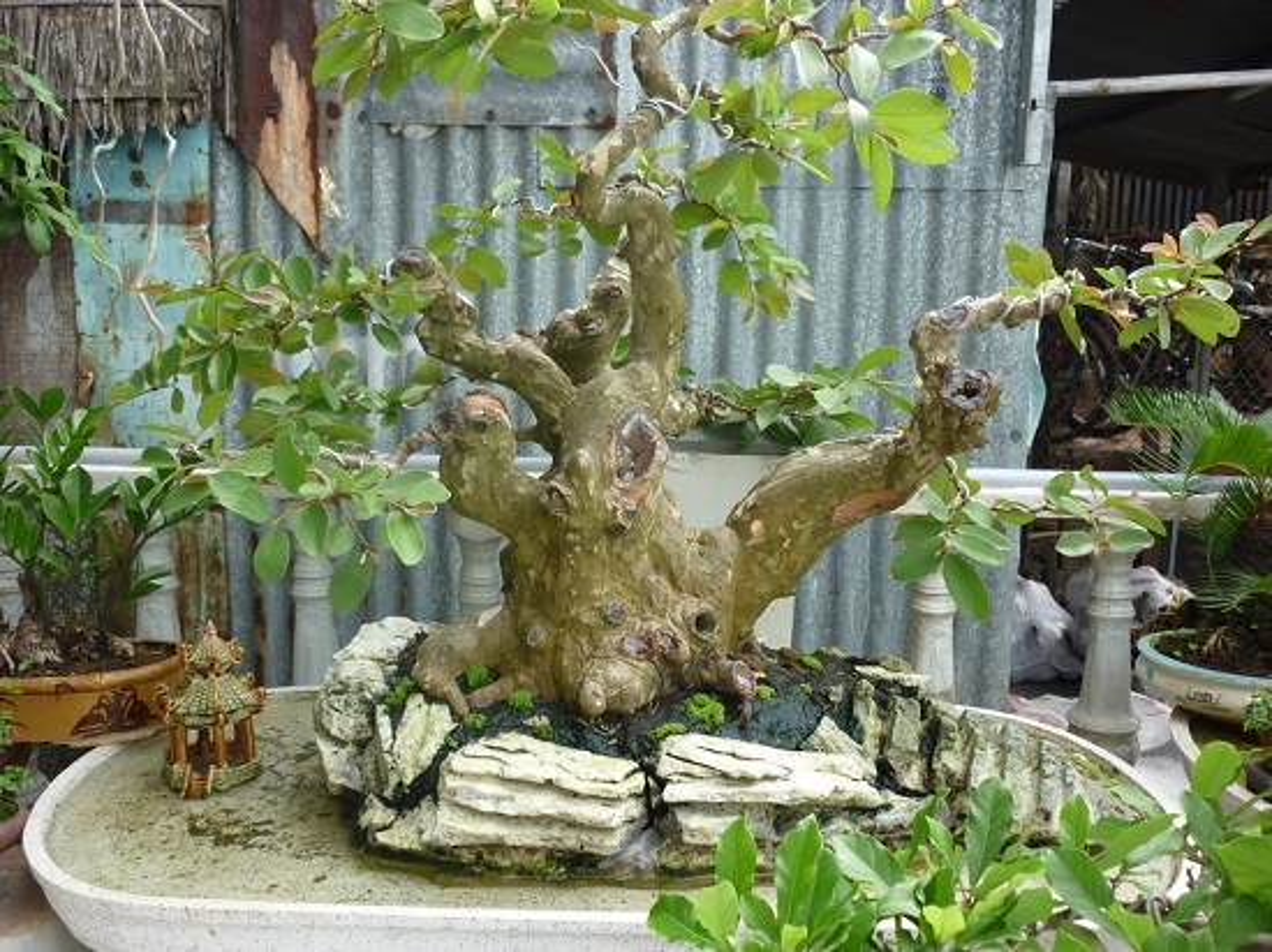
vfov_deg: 42.9
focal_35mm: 33
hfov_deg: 55.4
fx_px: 1212
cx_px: 636
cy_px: 476
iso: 80
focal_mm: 5.5
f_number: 2.8
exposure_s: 1/80
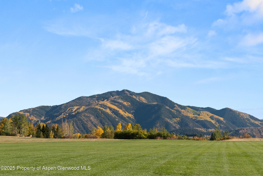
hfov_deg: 22.1
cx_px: 132
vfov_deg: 14.9
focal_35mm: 92
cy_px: 88
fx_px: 672
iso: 100
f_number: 8
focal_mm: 92
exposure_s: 1/400
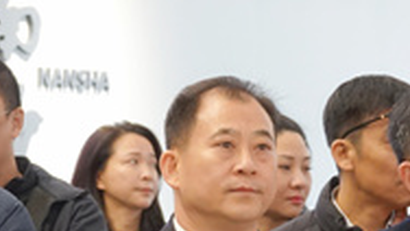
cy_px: 258
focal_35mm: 257
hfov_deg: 8.4
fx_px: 2796
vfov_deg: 4.7
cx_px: 227
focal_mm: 28.07
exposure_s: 1/60
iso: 800
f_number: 3.5
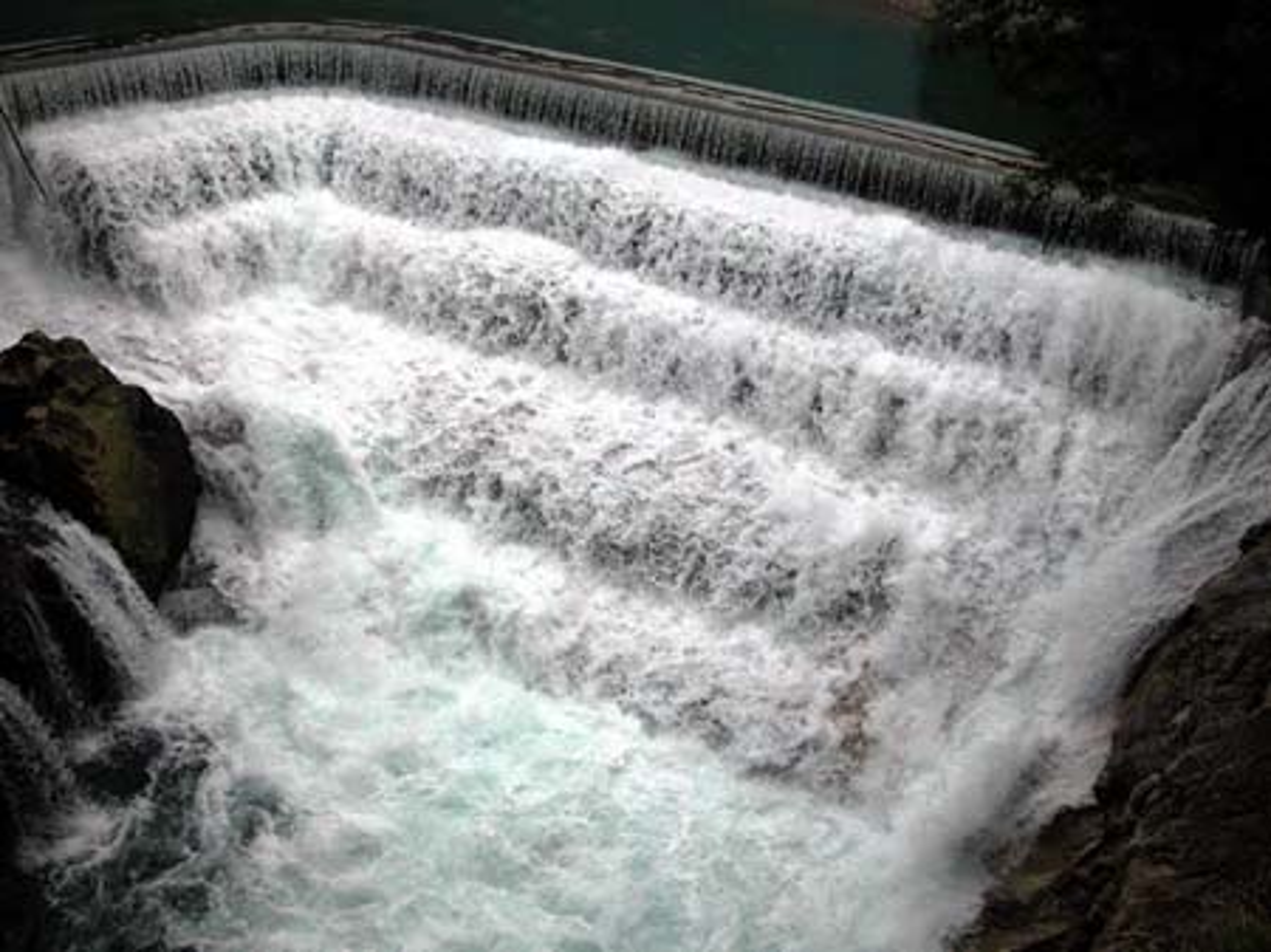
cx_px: 636
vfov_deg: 41.8
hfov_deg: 54.0
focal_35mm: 34
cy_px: 476
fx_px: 1248
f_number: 2.8
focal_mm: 8.9
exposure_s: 1/1000
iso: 100
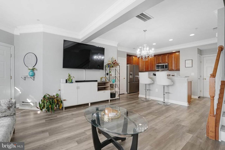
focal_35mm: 16
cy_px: 75
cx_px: 112
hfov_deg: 96.7
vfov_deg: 73.7
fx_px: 100
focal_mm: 16
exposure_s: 1/50
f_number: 8
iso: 1250
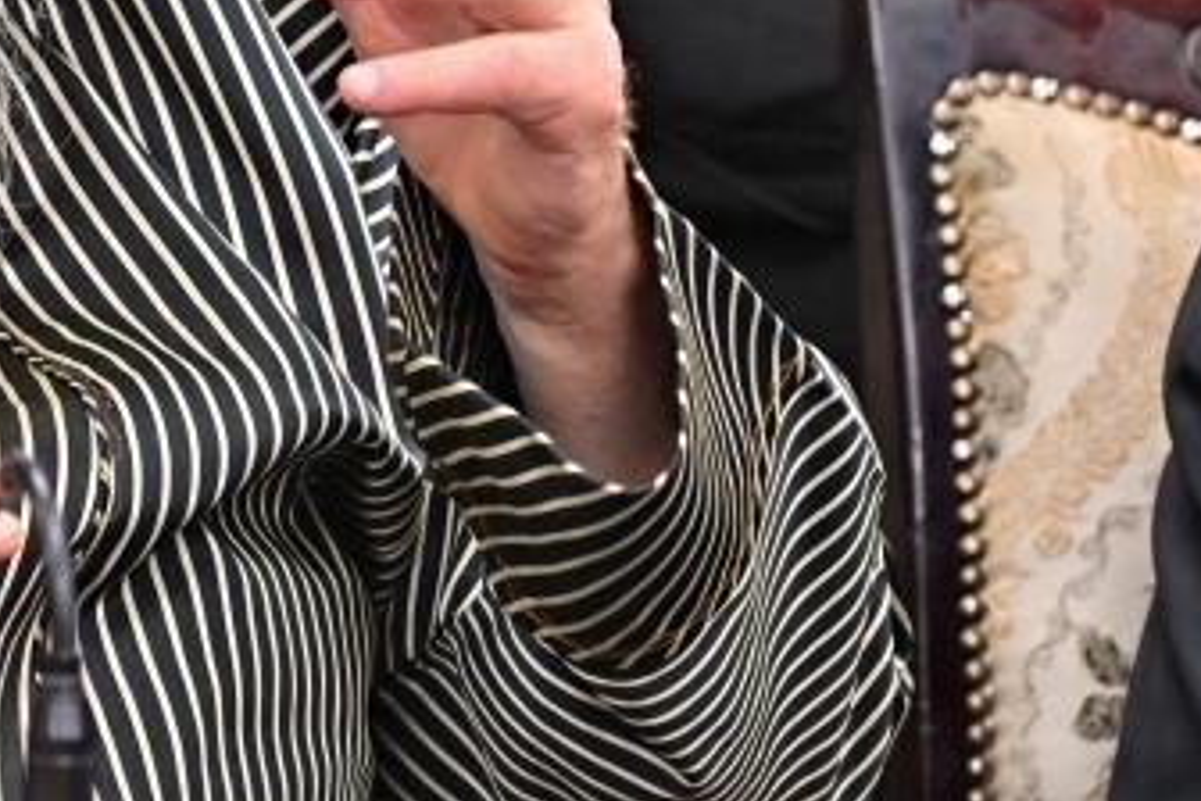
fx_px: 11175
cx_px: -172
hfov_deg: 6.1
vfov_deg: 4.1
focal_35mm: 335
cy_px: 2
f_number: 4
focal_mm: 110
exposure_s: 1/200
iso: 800
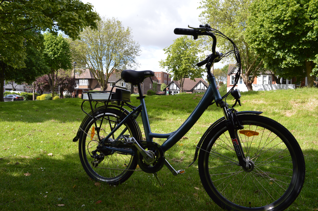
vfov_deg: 47.8
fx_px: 238
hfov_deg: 67.4
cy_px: 106
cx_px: 159
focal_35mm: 27
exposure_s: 1/200
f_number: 7.1
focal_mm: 18
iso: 100
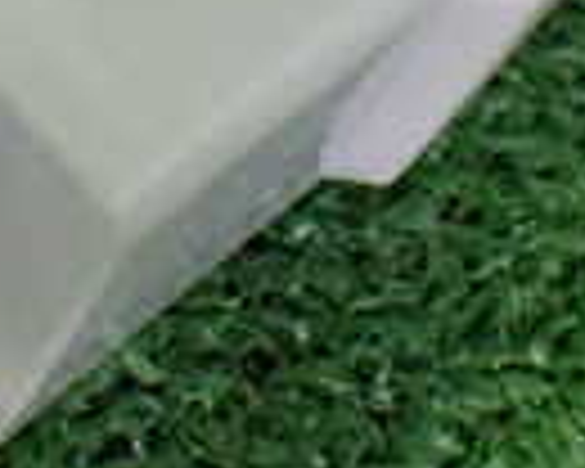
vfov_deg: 10.9
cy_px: -310
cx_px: 122
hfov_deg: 14.2
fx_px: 2337
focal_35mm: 135
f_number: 2.3
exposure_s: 1/125
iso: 800
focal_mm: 5.4
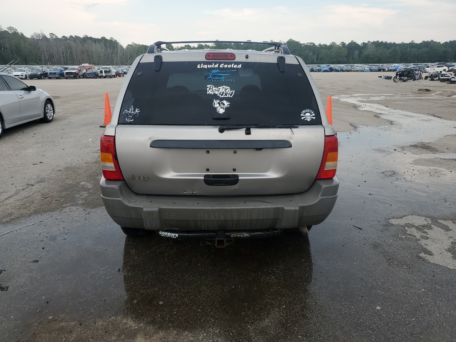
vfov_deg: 53.1
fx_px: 343
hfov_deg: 67.3
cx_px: 228
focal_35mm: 26
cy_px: 171
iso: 50
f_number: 1.5
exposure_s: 1/435
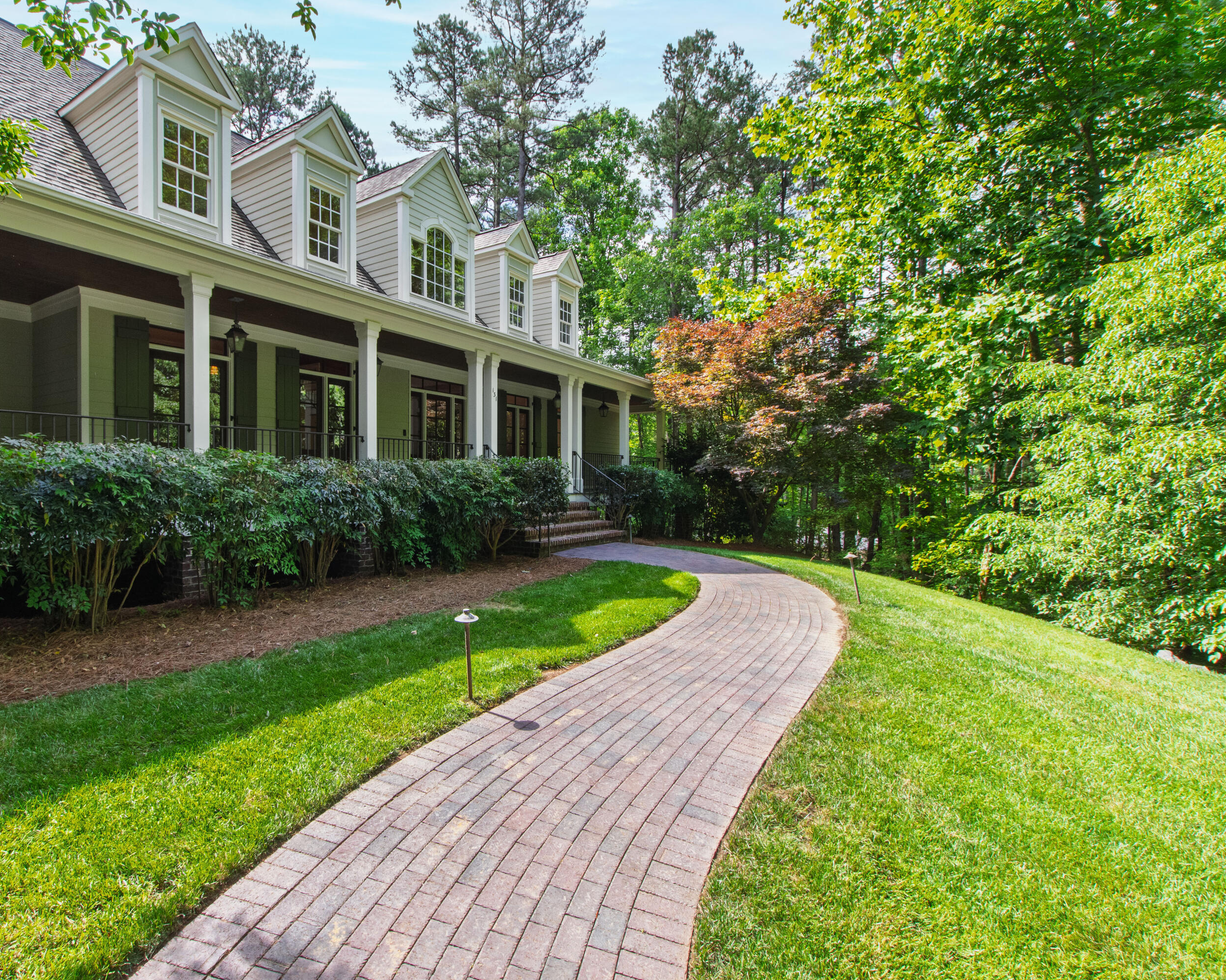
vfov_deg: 77.0
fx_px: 617
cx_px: 495
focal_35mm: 17
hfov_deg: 88.6
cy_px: 489
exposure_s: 1/100
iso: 400
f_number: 8
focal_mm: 10
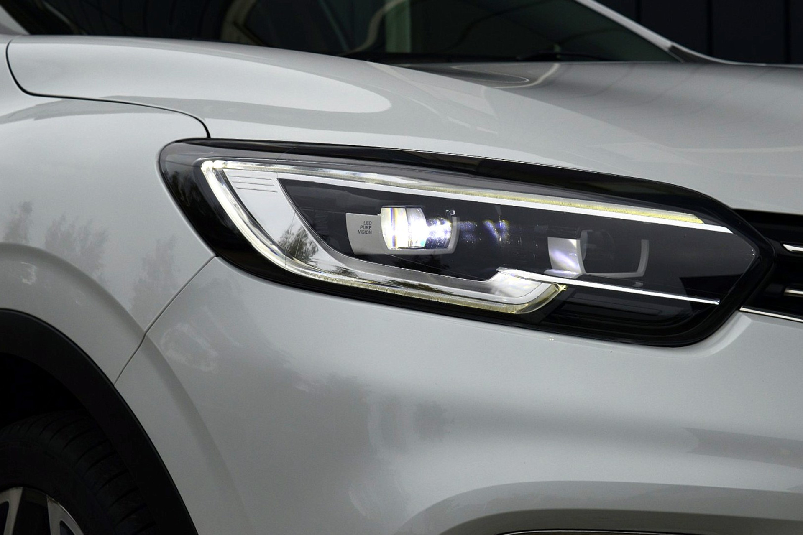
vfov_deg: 17.5
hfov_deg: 26.0
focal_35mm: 78
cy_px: 268
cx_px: 402
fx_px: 1740
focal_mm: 52
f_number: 10
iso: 400
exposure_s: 1/320
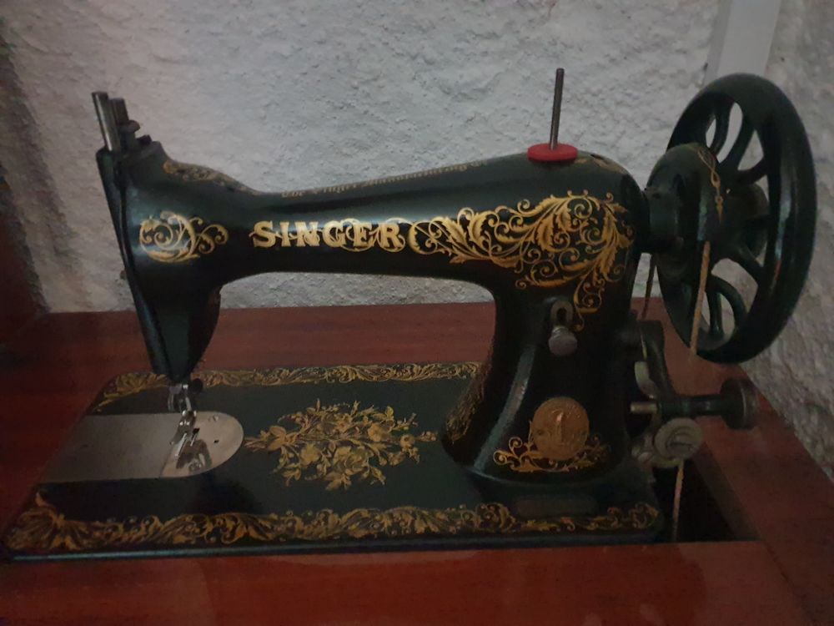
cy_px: 313
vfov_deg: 53.1
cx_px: 417
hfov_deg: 67.3
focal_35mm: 26
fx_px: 626
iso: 1250
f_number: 1.5
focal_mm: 4.3
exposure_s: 1/4
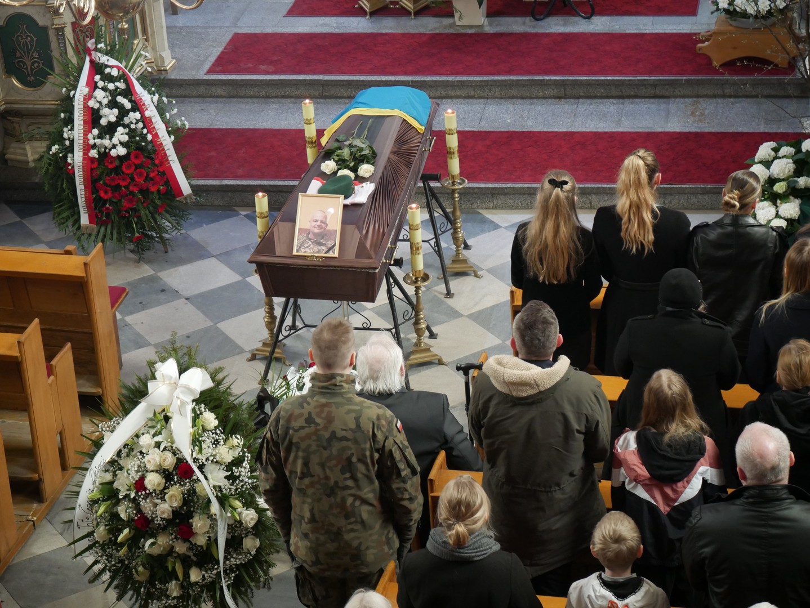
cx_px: 405
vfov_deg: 16.4
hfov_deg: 21.8
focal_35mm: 90
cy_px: 304
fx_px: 2107
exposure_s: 1/60
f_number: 4
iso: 1600
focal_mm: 45
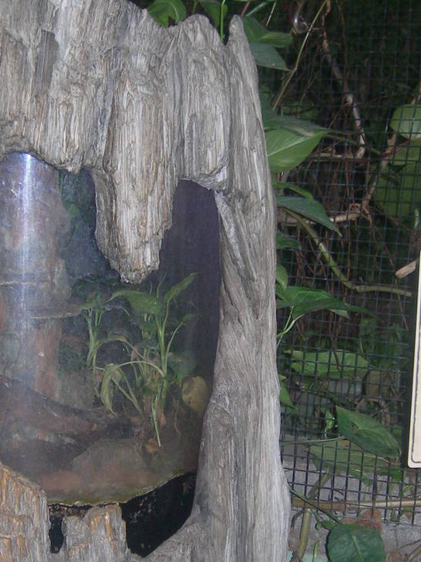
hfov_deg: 17.5
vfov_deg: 23.2
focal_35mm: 84
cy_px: 369
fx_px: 1362
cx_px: 110
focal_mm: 7.8
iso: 139
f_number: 2.8
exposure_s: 1/60.1
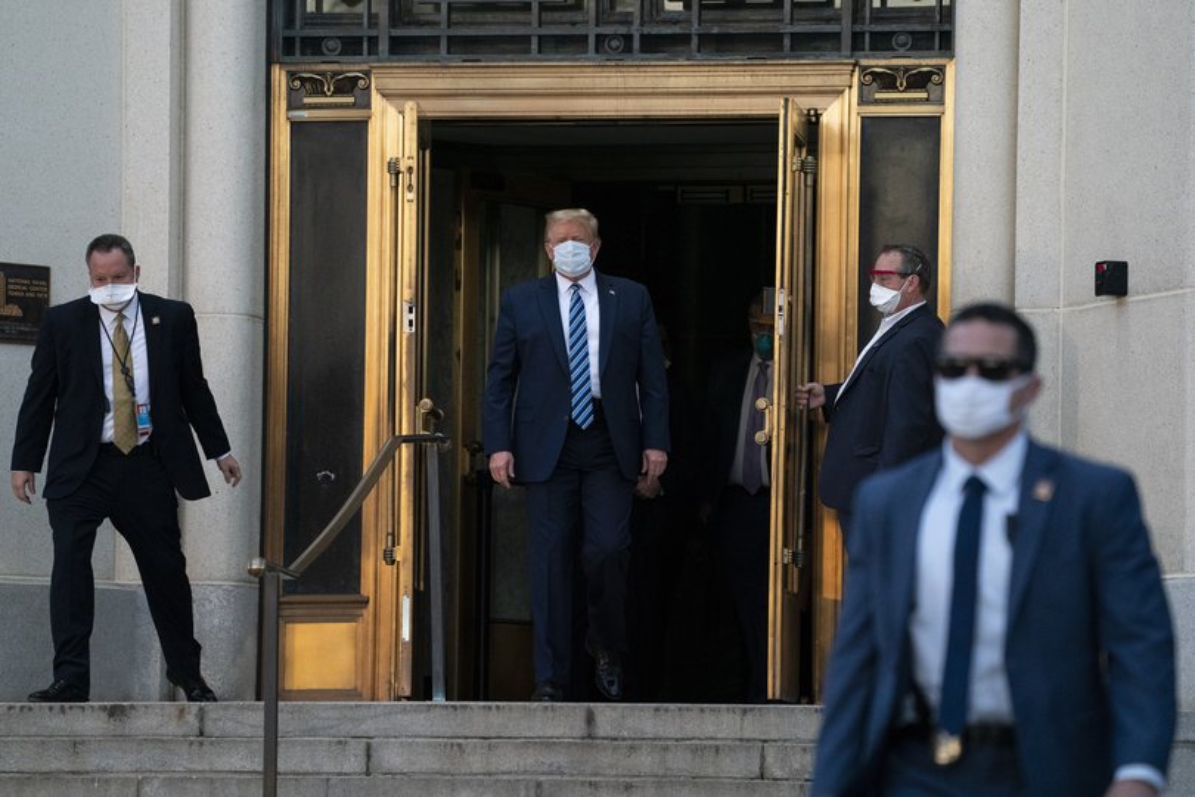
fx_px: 8298
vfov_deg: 5.5
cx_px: 598
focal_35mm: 250
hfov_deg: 8.2
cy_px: 398
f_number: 5.6
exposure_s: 1/640
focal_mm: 250
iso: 4000
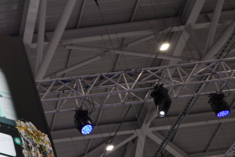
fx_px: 666
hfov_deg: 16.5
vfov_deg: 13.1
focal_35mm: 102
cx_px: -199
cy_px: 180
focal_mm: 24
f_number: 4
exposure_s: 1/200
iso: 400
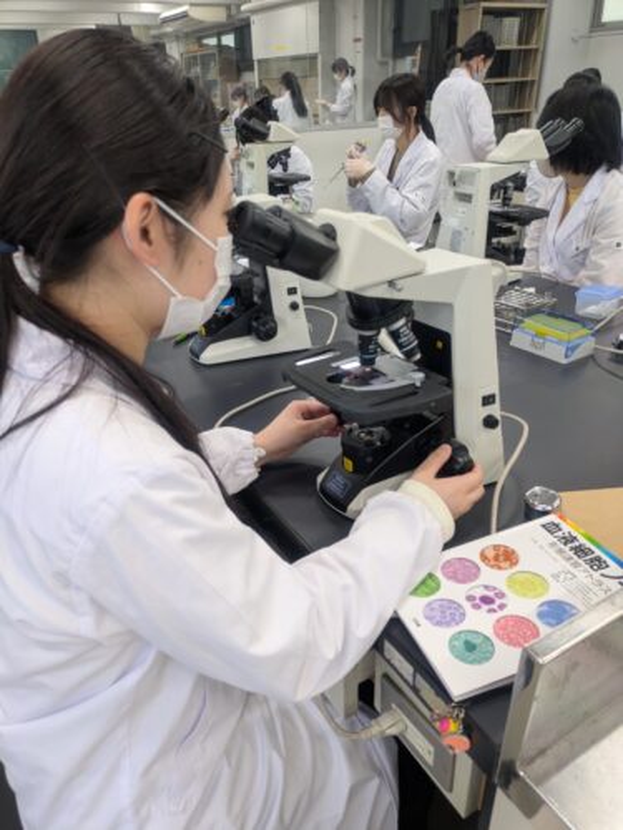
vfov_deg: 69.4
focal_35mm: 25
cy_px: 415
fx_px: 600
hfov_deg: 54.9
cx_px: 312
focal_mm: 5.43
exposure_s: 1/50
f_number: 1.89
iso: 73
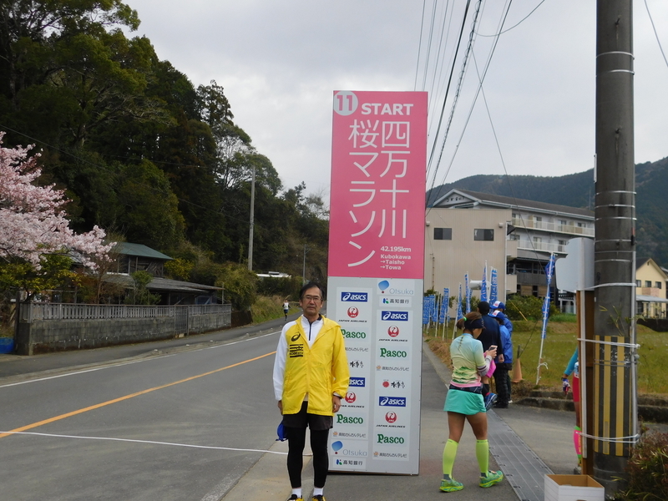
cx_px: 334
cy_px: 250
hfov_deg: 46.8
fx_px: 772
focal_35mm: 40
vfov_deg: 36.0
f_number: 3.6
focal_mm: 7.1
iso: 125
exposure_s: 1/500
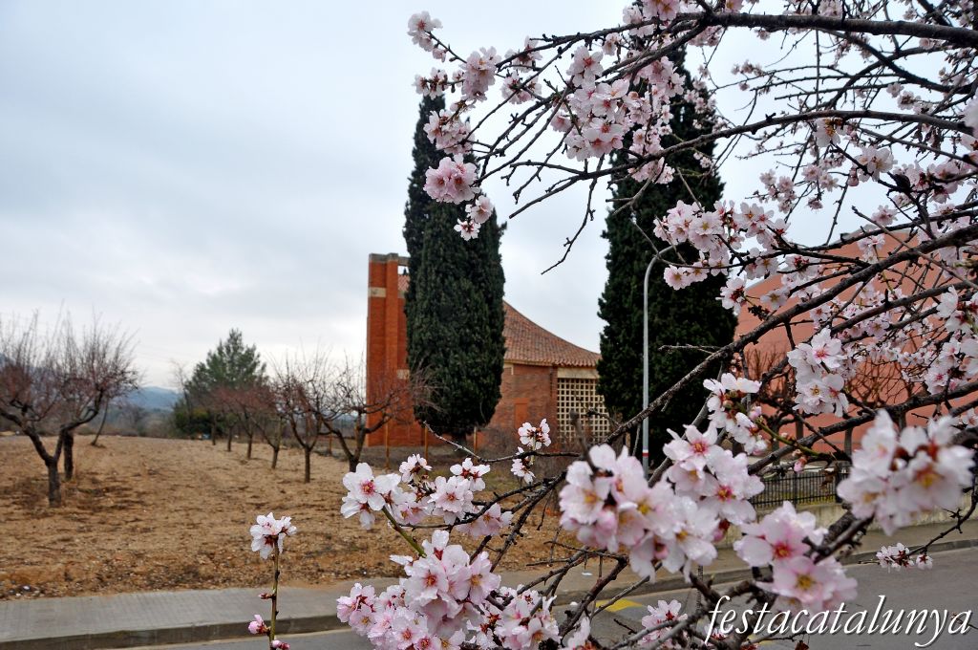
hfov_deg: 67.4
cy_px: 325
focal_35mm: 27
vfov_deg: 47.8
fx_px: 733
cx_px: 489
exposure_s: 1/160
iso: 320
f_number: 6.3
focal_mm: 18
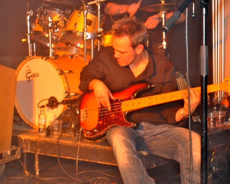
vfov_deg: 17.3
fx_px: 606
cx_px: 127
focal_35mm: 89
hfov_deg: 21.5
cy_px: 92
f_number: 8
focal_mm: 52
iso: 3200
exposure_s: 1/60
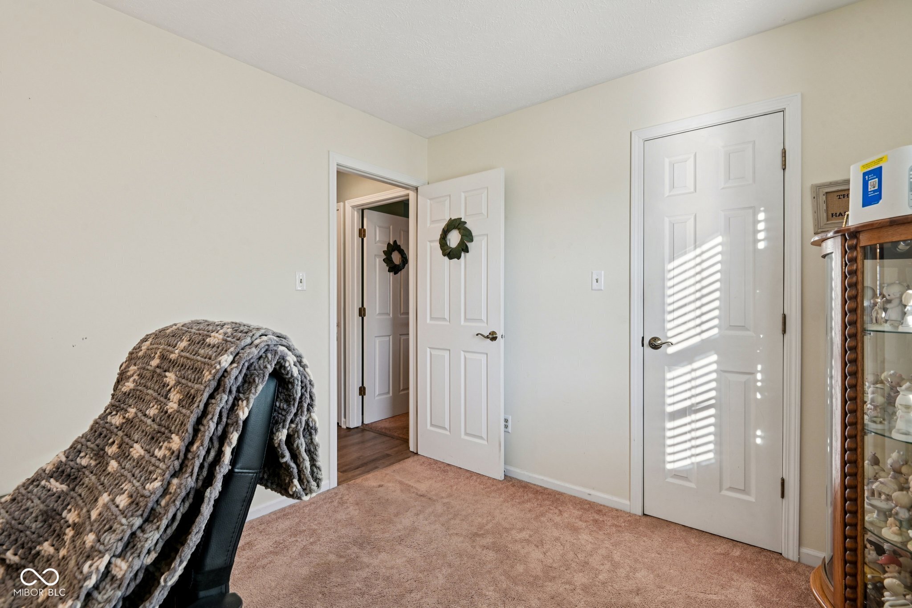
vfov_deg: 73.7
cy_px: 304
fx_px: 405
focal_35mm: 16
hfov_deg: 96.7
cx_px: 456
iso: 100
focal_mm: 16
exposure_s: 1/20
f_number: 8
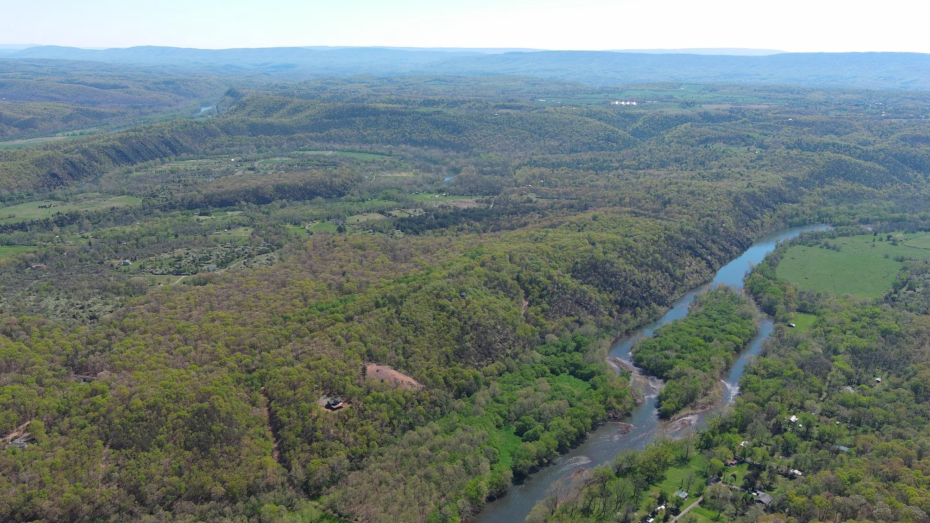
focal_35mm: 31
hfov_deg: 62.6
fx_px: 764
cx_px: 458
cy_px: 301
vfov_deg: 37.7
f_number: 2.8
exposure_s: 1/1006
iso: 100
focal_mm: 10.57
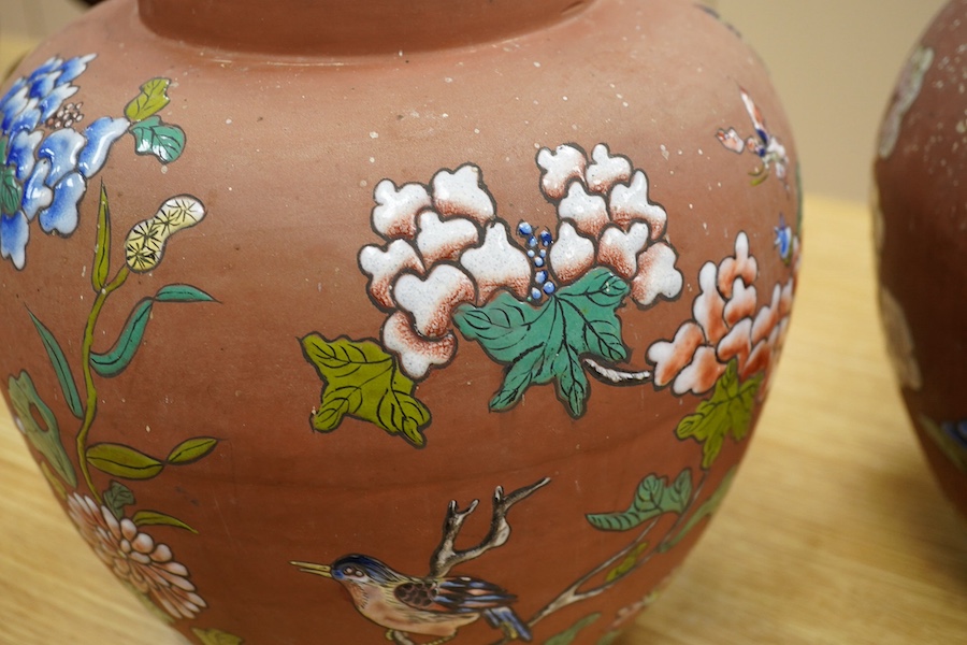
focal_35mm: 45
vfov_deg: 29.9
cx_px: 484
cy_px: 322
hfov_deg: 43.6
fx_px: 1209
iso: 1250
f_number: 4.5
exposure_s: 1/125
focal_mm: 30
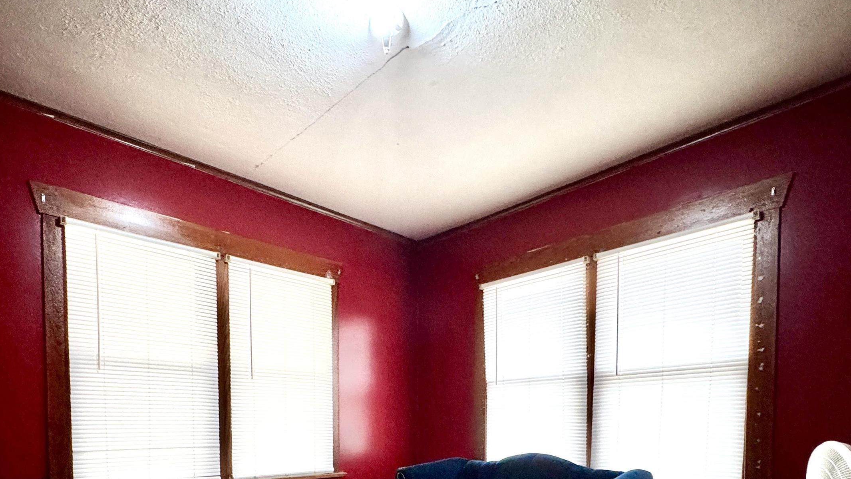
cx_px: 380
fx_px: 496
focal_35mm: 22
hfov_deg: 80.9
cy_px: 449
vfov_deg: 45.6
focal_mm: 2.22
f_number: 2.2
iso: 500
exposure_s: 1/60
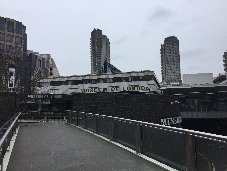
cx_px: 114
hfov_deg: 61.7
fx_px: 190
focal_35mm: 29
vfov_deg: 48.2
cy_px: 86
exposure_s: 1/648
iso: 32
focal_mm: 4.15
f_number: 2.2
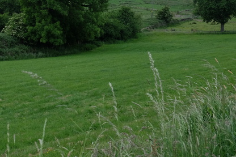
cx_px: 20
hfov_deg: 24.6
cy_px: 11
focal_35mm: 80
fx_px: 524
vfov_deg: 16.8
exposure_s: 1/240
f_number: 5.6
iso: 200
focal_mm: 27.7
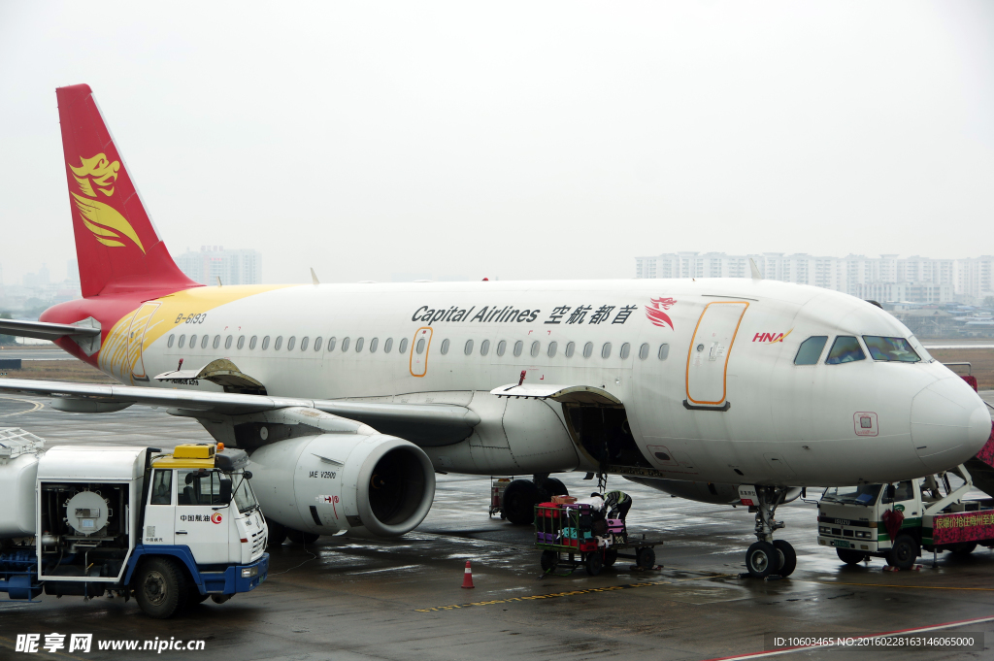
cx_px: 497
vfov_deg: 18.9
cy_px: 330
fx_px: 1986
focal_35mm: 72
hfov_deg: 28.1
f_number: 5.6
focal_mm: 48
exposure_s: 1/250
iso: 100
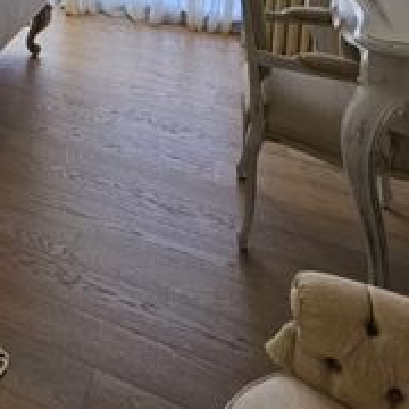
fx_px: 602
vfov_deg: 28.2
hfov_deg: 29.6
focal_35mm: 45
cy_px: -168
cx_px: -133
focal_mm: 2.2
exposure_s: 1/71
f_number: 2.2
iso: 80
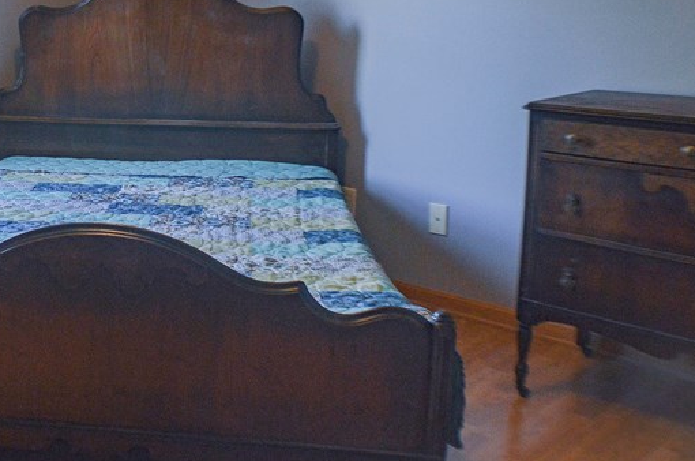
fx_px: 1233
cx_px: 6
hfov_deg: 29.5
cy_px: 49
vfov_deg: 20.7
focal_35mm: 64
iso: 400
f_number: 4
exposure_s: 1/60
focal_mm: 20
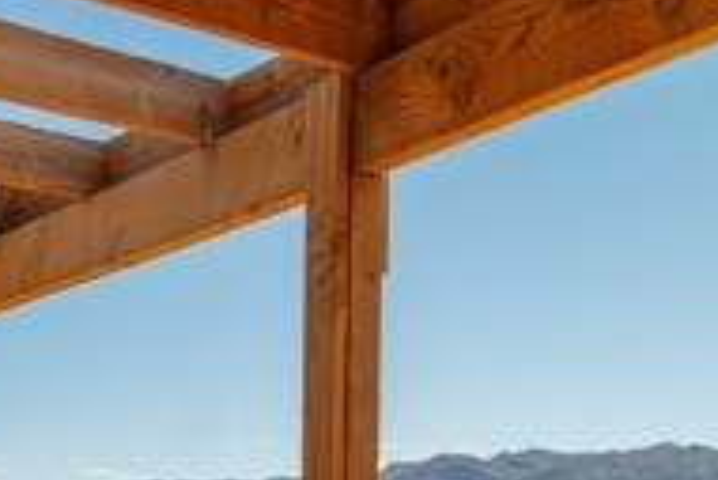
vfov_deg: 15.7
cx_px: -295
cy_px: 686
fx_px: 1617
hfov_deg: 21.7
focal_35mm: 81
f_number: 4
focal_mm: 24
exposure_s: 1/1000
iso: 100
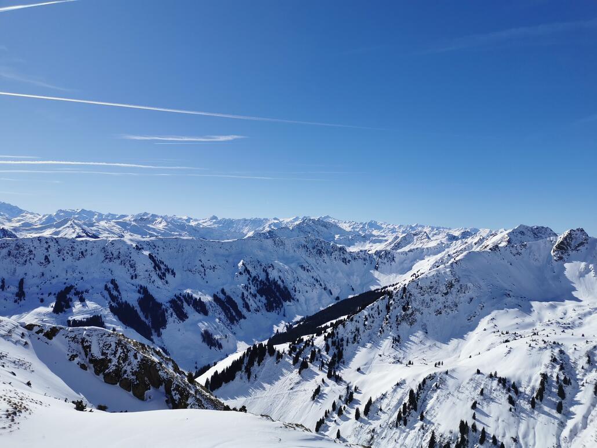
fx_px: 466
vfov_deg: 51.4
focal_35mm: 27
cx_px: 298
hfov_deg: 65.3
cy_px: 224
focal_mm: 5.58
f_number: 1.8
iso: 50
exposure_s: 1/8621
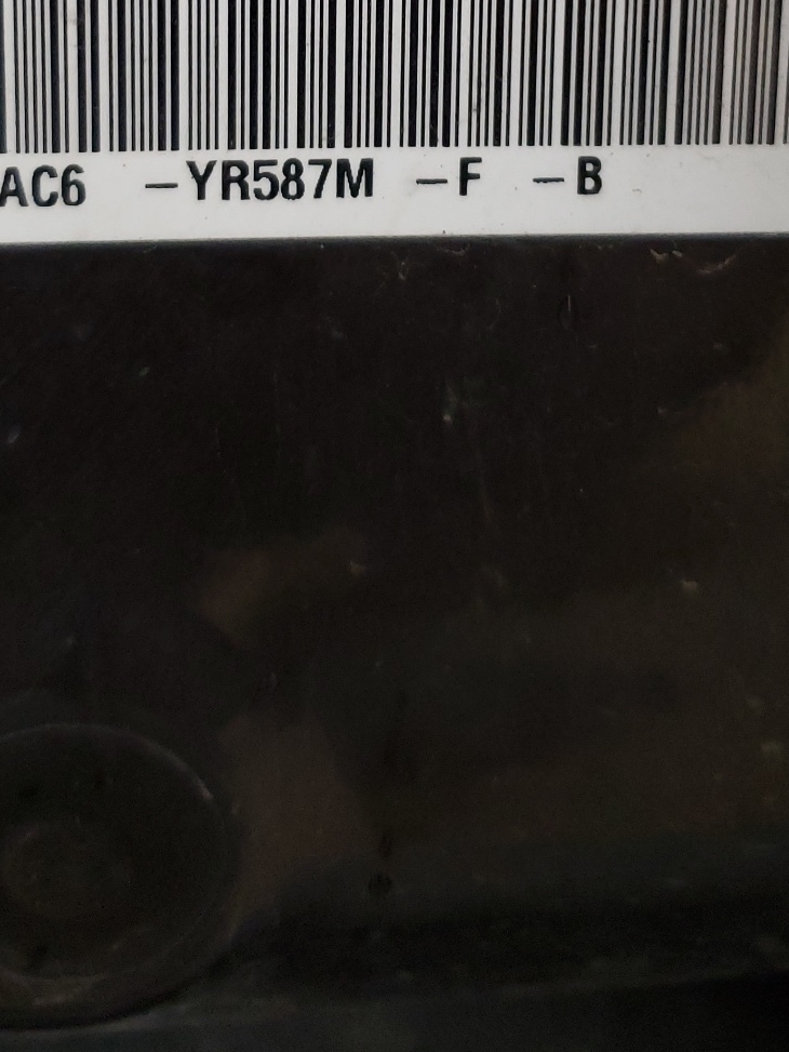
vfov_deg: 30.6
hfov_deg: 25.7
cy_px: -74
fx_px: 1732
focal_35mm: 57
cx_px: 364
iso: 285
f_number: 1.5
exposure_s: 1/60.2
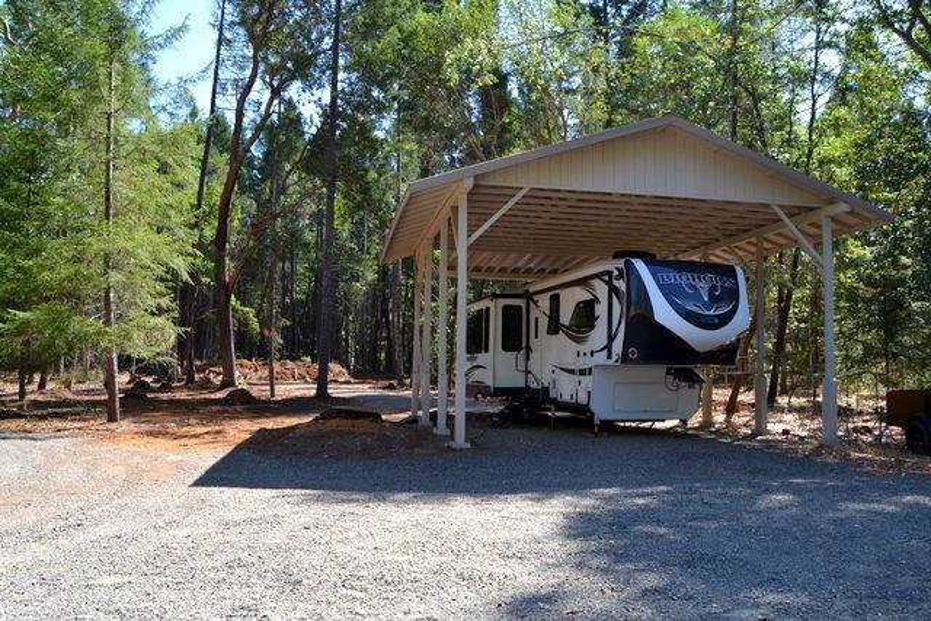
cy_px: 310
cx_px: 466
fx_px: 698
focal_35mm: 27
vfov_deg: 48.0
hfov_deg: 67.4
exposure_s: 1/160
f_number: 6.3
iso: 100
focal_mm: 18
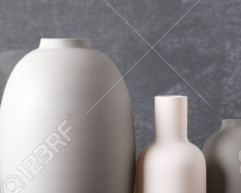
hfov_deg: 8.2
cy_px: 135
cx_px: 152
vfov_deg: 6.6
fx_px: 1676
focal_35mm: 235
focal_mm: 50
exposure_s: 1/6
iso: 100
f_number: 5.6
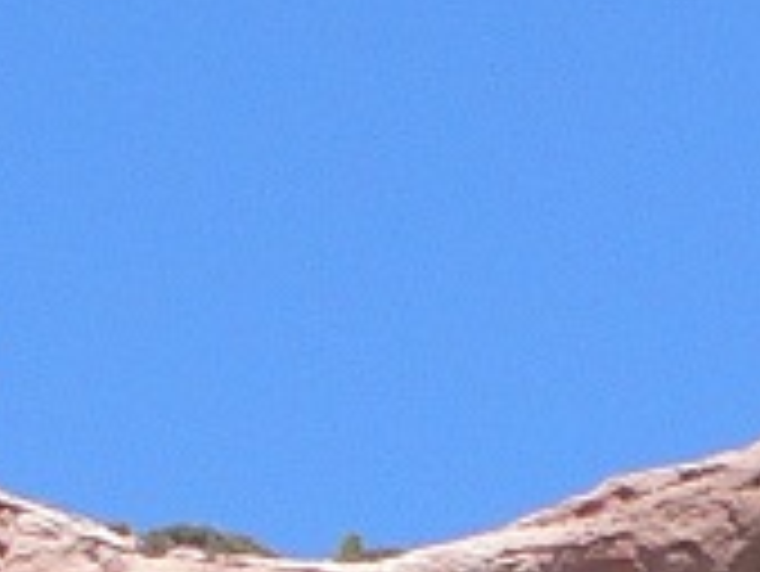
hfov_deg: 7.1
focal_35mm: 273
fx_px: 5998
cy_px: 2036
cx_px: 1165
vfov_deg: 5.0
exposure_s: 1/400
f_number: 4
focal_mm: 6
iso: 80
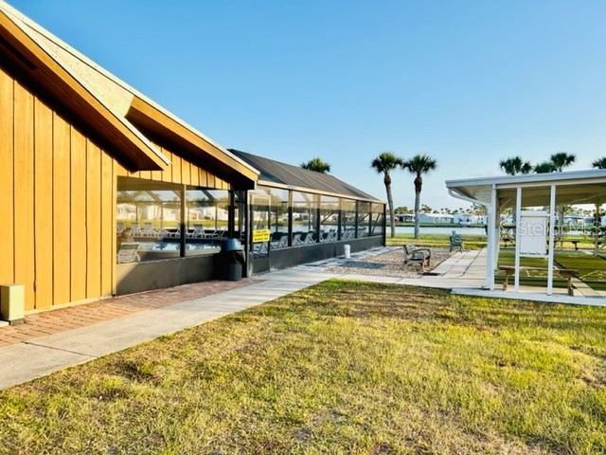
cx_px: 303
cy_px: 228
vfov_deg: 53.1
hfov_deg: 67.3
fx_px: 455
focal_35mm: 26
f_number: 1.5
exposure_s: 1/1511
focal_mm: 5.7
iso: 50
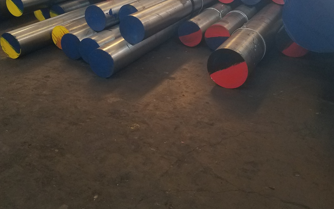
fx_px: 337
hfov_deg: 52.6
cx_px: 185
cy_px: 48
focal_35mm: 37
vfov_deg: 33.6
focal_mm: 4.2
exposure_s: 1/10
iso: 200
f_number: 1.7
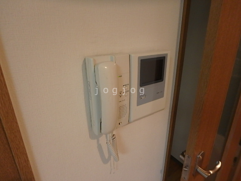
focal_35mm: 21
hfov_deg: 79.0
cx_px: 120
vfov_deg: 63.4
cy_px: 90
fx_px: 146
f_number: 3.5
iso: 320
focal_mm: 3.7
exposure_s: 1/30
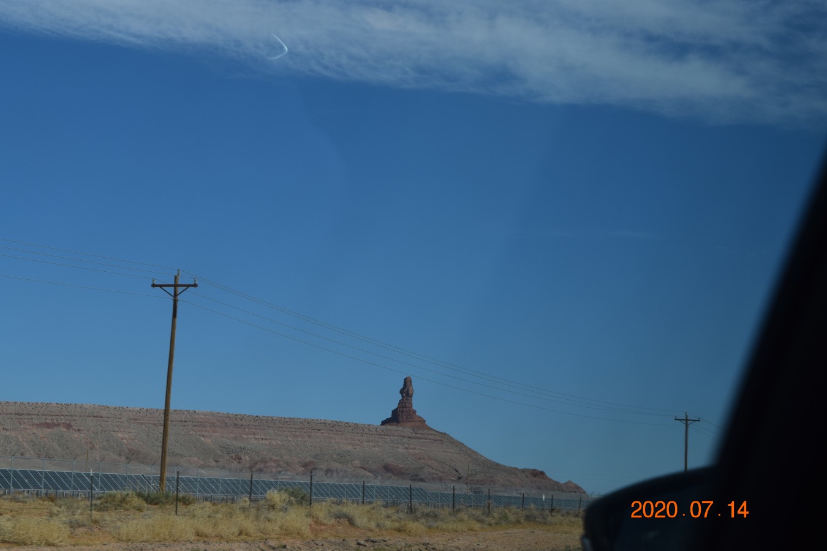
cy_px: 276
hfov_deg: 24.6
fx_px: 1895
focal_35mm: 82
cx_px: 414
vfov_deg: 16.6
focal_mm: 55
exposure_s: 1/500
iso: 200
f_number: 11
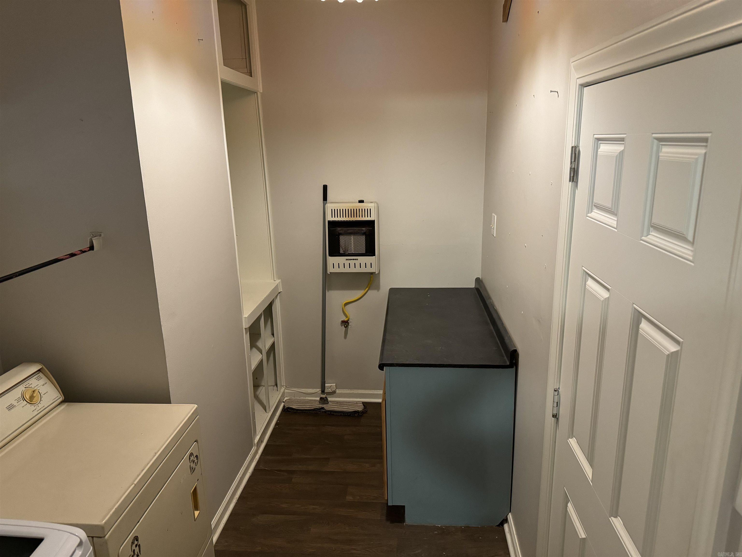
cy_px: 278
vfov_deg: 56.8
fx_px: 514
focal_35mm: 24
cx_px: 371
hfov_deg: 71.6
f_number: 1.78
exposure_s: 1/40
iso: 640
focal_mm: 6.76
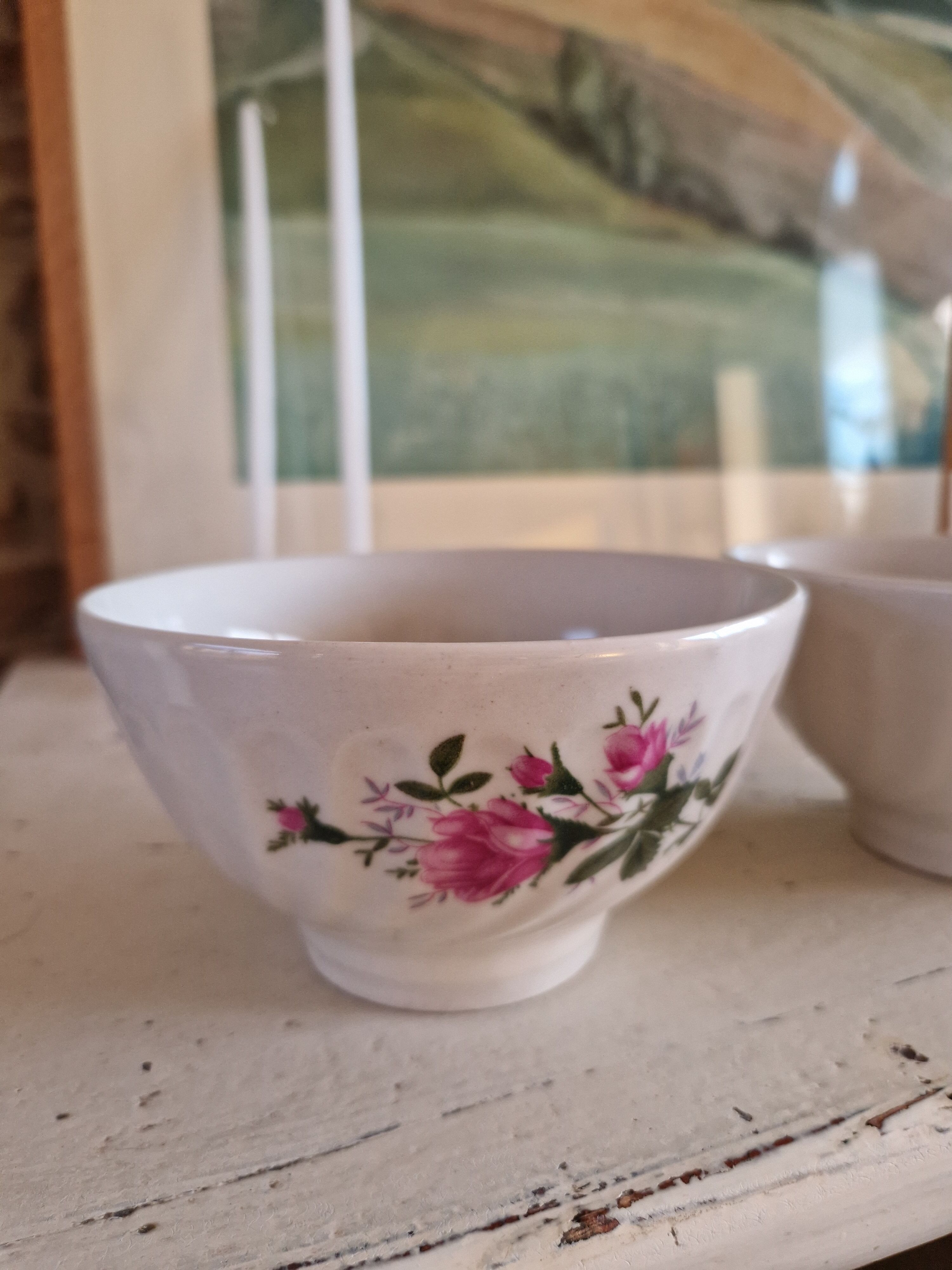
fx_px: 843
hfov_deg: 58.9
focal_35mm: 23
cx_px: 476
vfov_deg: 73.9
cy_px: 635
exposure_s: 1/100
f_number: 1.8
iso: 64
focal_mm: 5.4
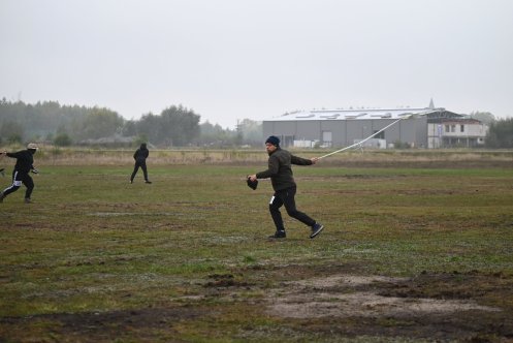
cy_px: 172
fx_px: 1426
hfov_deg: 20.4
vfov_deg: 13.7
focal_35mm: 100
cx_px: 256
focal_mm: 100
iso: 1250
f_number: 4.5
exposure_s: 1/1250
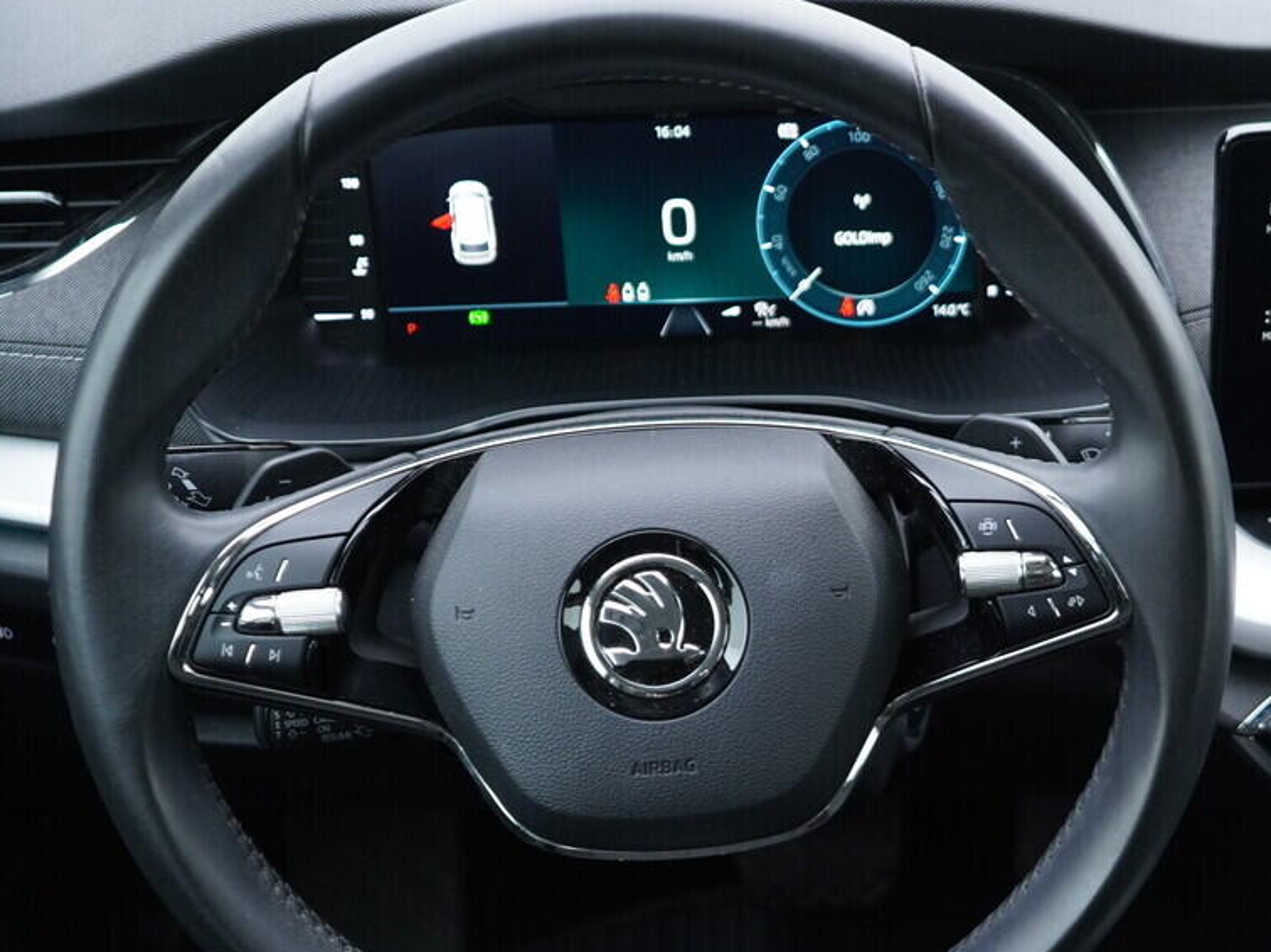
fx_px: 2423
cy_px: 722
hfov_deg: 28.8
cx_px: 993
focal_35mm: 66
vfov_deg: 22.0
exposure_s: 1/40
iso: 320
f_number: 2.8
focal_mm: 24
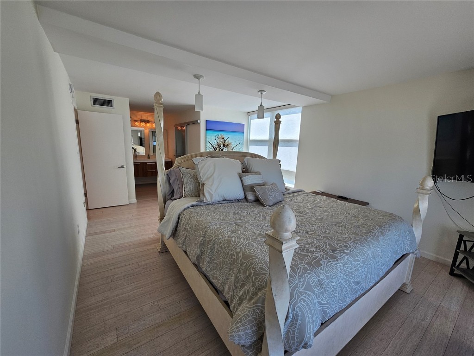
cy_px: 178
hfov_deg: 106.2
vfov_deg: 89.9
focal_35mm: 13
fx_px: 178
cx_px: 237
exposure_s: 1/120
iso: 64
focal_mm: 2.2
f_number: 2.2
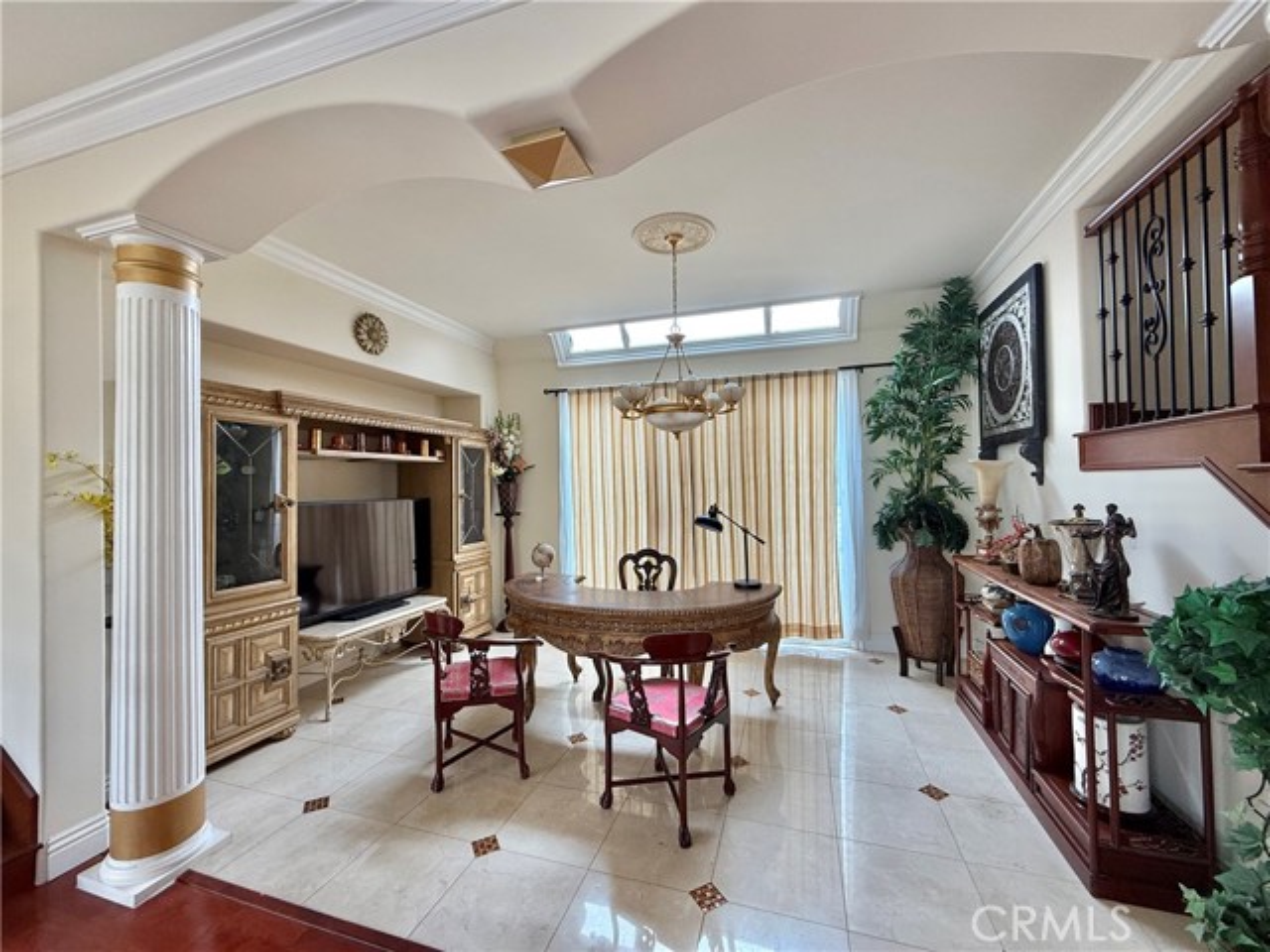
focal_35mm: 14
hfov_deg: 102.1
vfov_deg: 85.7
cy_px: 476
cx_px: 635
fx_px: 514
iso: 80
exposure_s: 1/120
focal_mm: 2.22
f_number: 2.2
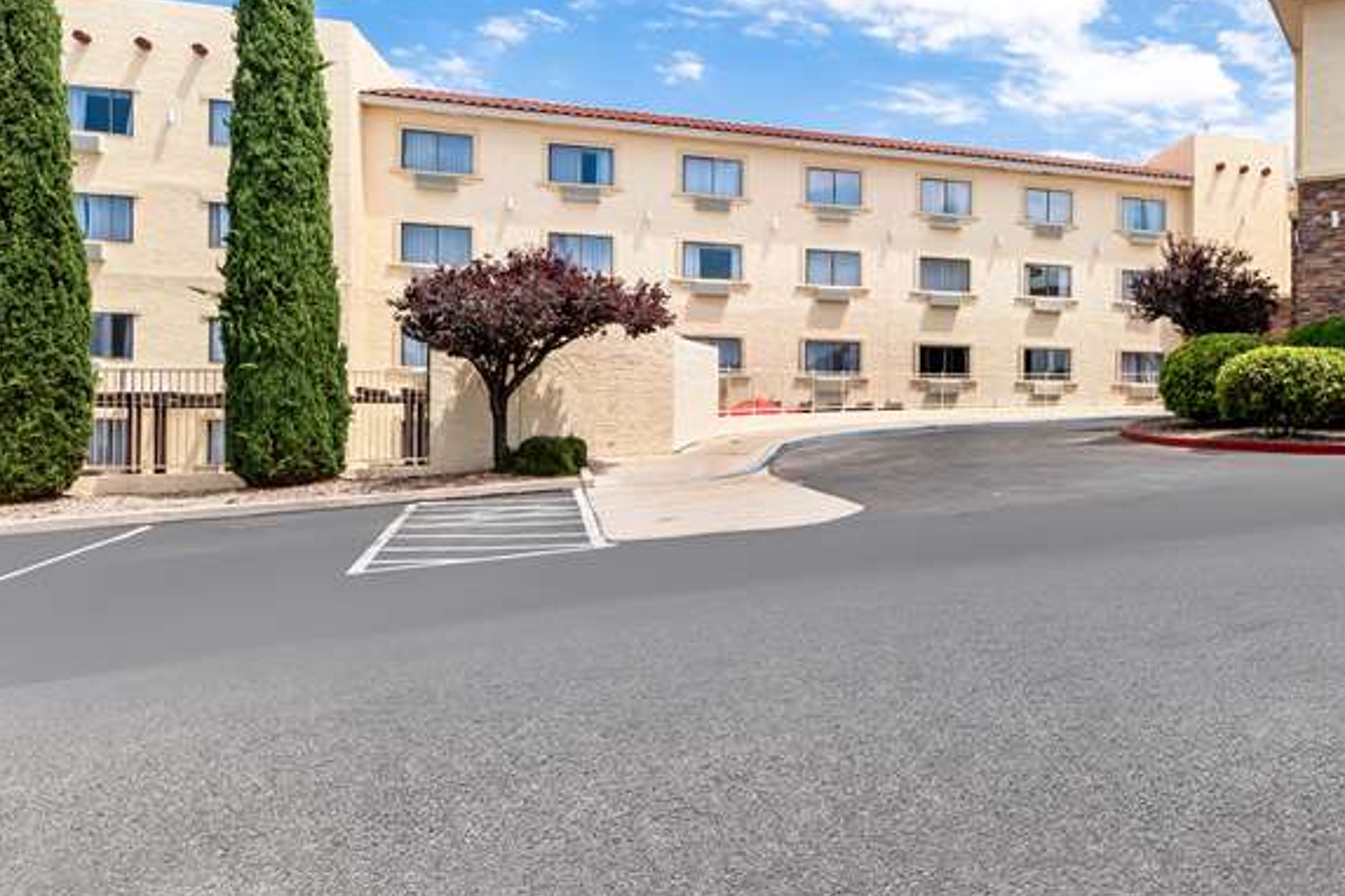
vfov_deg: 49.2
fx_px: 934
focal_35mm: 25
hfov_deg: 65.5
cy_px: 223
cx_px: 1064
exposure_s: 1/250
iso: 100
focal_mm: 14
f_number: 8
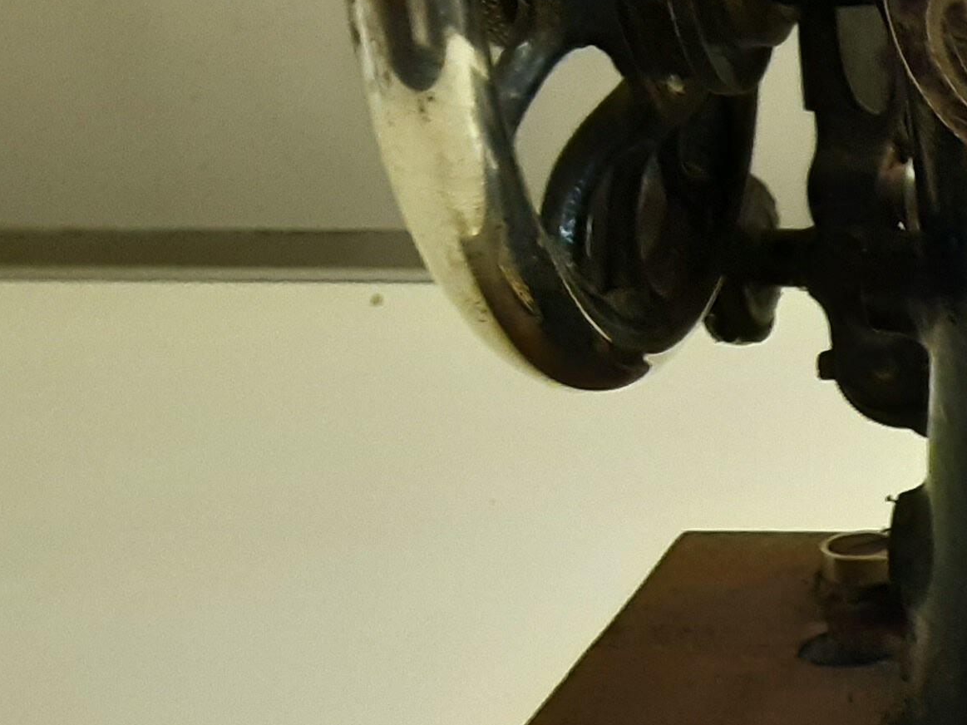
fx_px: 2877
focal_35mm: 103
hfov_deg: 16.4
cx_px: 1672
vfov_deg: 14.3
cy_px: 525
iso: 100
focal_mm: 3.92
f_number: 1.7
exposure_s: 1/50
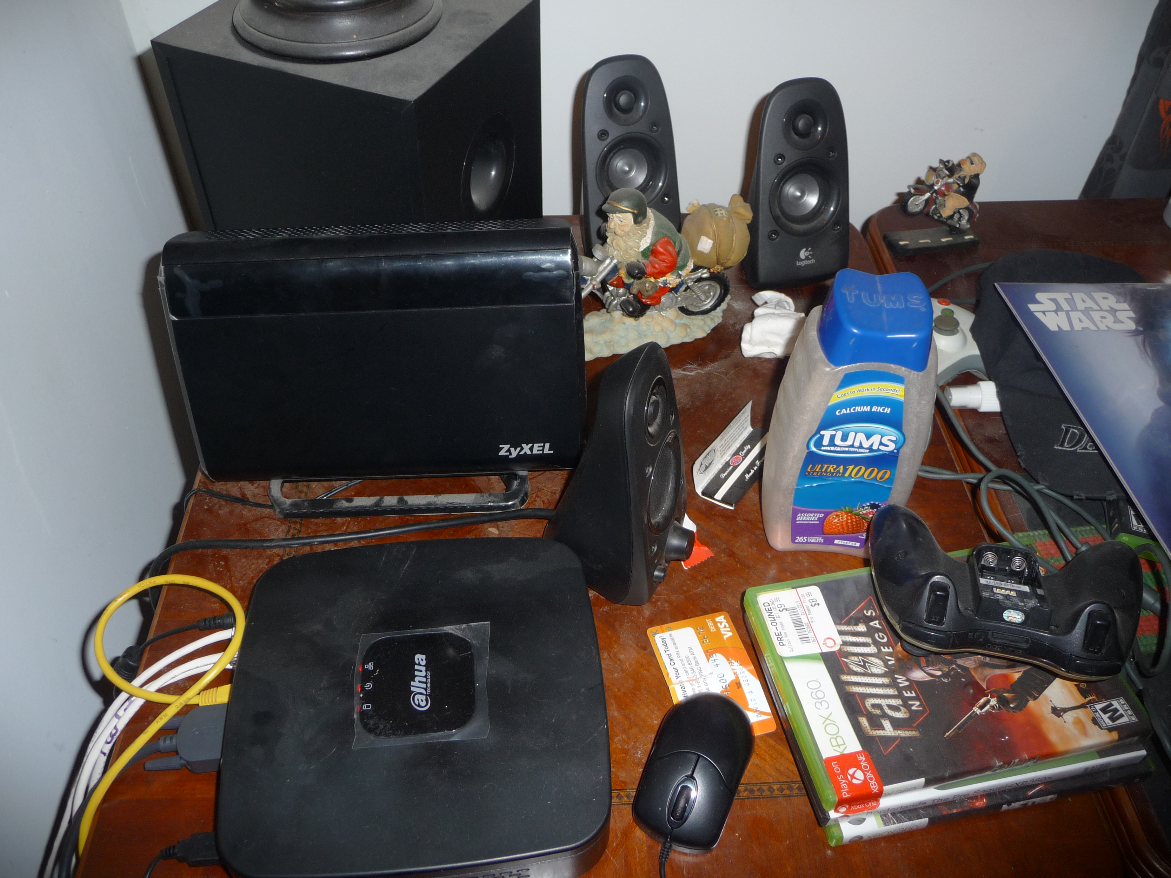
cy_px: 433
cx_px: 588
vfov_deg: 48.2
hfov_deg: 61.7
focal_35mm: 29
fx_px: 981
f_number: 3.3
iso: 100
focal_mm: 4.7
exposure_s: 1/30
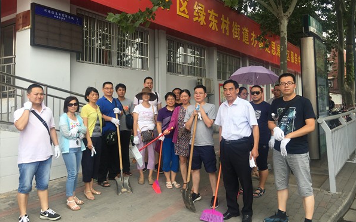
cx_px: 178
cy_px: 91
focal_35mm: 31
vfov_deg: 40.5
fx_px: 301
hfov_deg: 61.2
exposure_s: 1/386
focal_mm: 4.15
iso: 25
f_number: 2.2
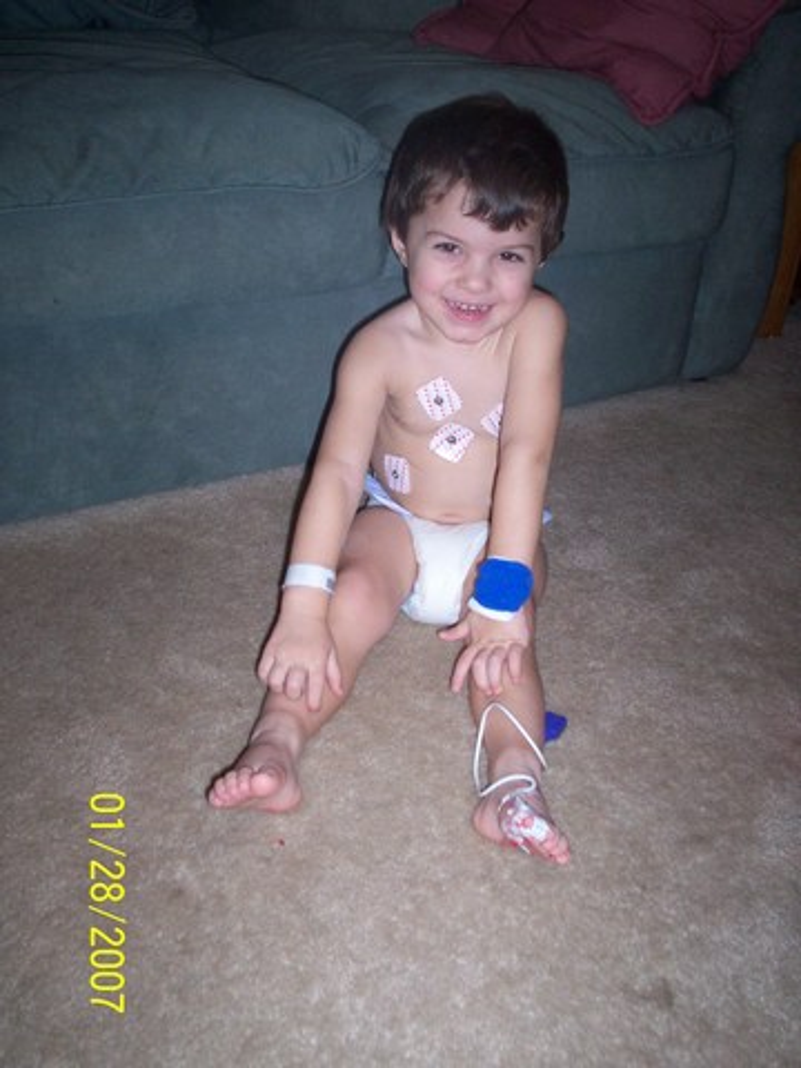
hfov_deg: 39.7
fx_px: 1111
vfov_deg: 51.4
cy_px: 534
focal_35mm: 36
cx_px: 400
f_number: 4.5
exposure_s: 1/64
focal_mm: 5.9
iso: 140
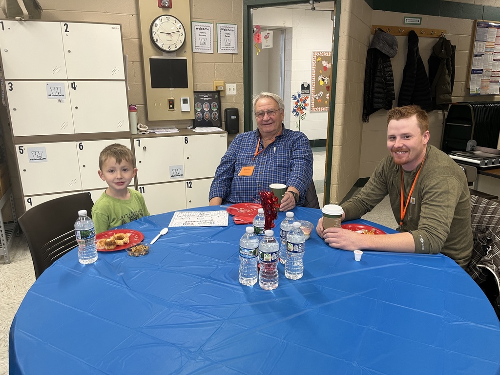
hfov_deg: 67.3
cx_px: 250
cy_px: 188
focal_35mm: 26
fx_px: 376
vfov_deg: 53.1
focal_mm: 5.1
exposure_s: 1/73
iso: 125
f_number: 1.6
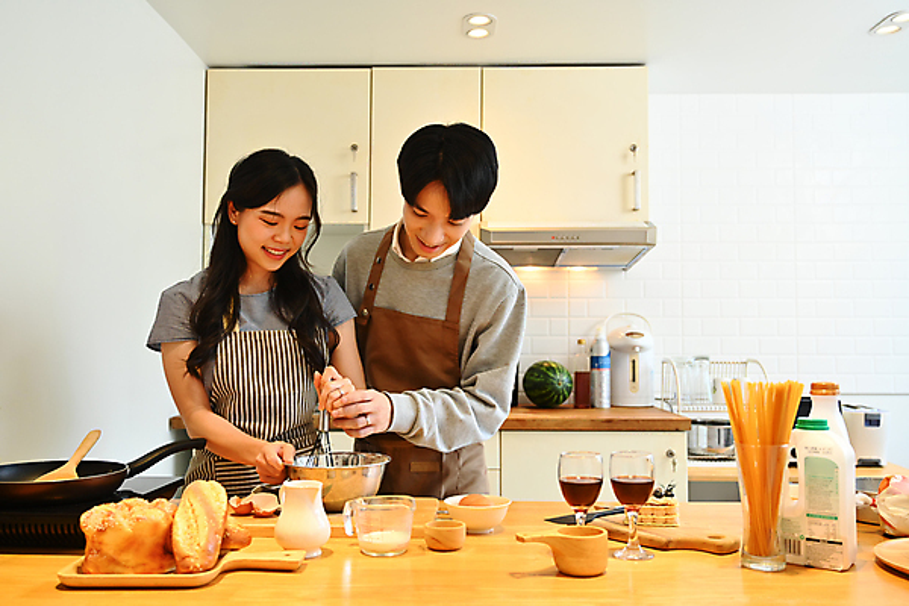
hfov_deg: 59.5
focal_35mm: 32
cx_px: 454
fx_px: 795
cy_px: 303
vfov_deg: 41.7
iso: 500
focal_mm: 31.5
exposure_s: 1/125
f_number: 4
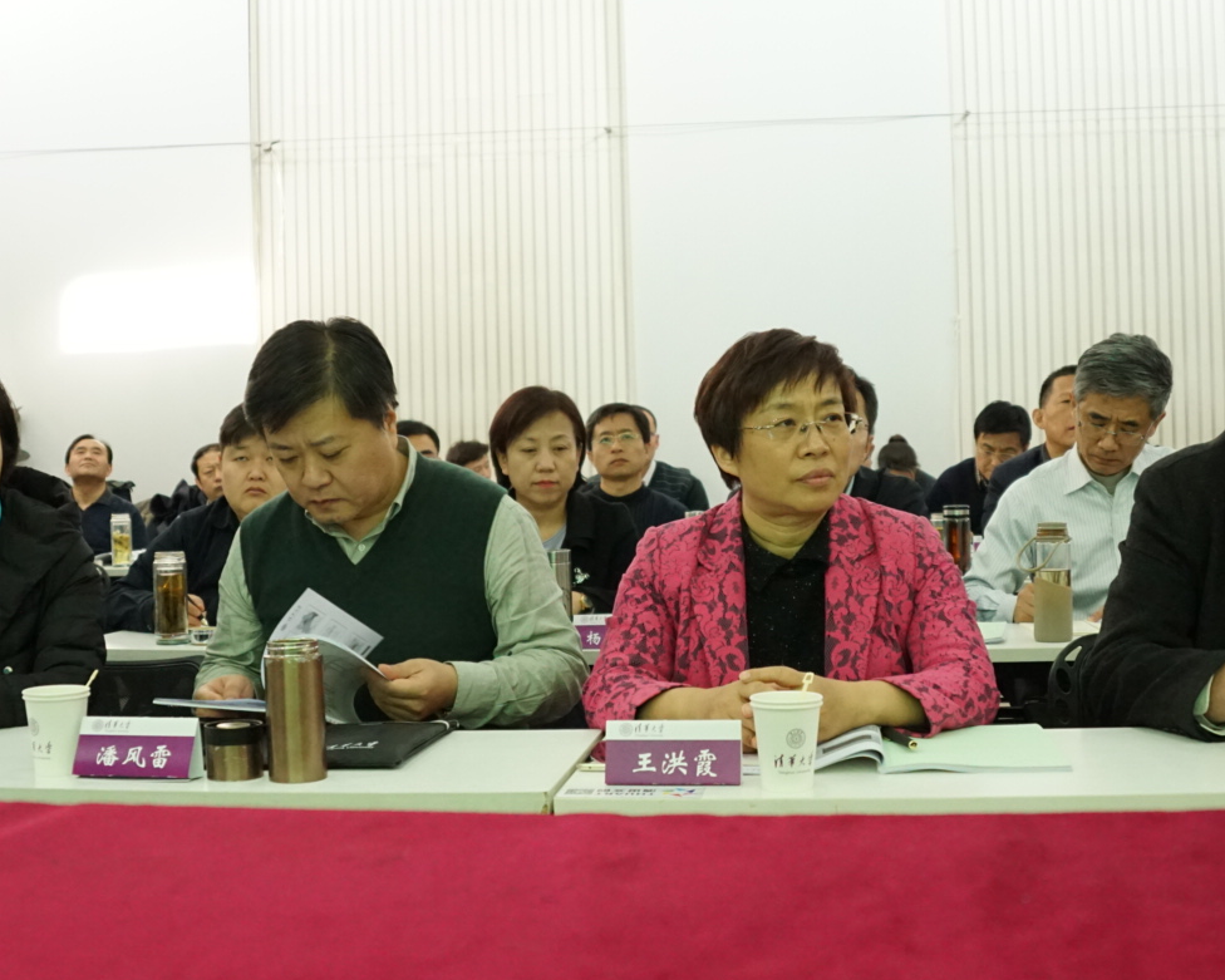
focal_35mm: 42
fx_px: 1523
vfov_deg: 35.7
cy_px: 458
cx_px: 673
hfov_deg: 43.8
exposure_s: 1/80
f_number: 3.5
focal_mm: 18
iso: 2000
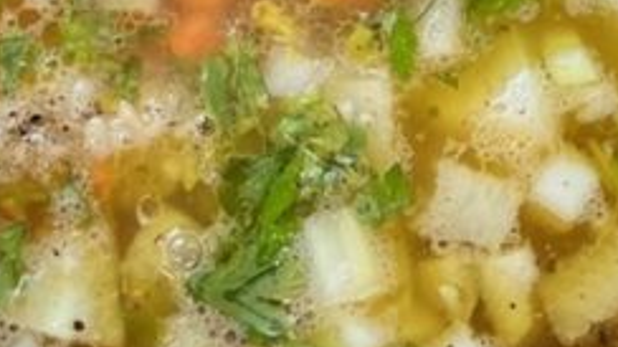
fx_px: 1949
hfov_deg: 17.8
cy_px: -332
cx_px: 73
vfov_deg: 9.5
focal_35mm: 119
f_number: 1.5
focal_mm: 5.7
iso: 80
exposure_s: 1/120
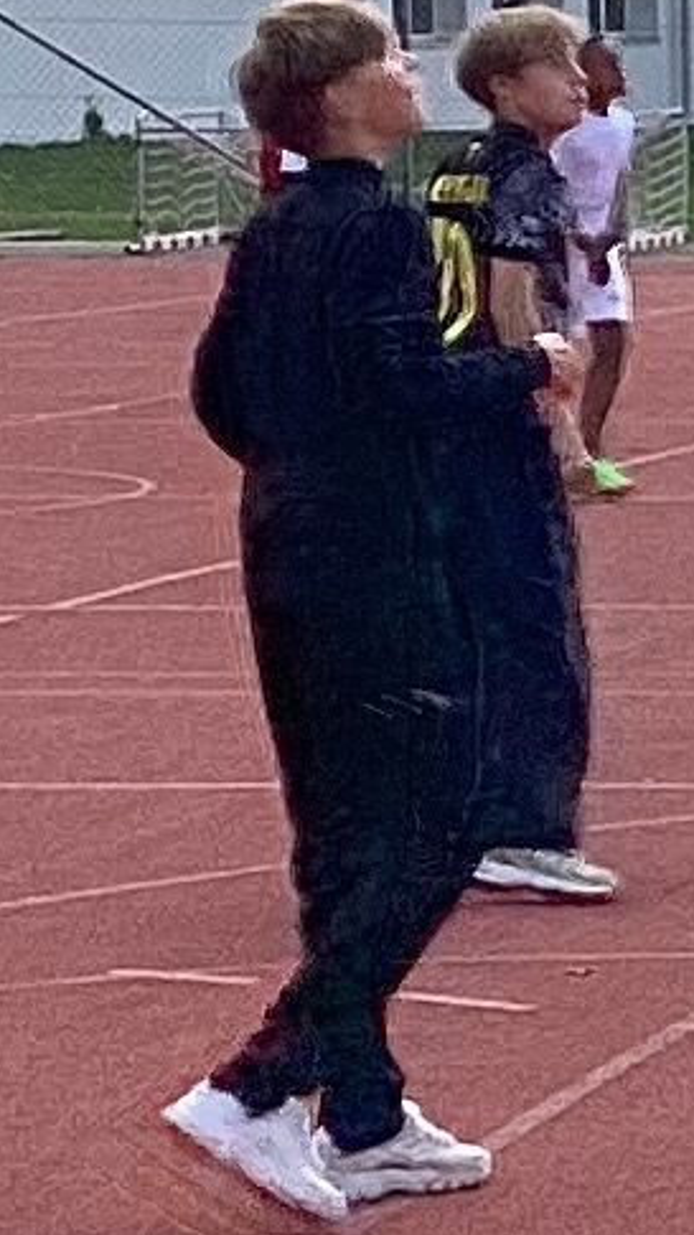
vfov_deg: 9.5
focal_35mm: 227
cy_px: 353
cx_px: 2090
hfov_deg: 5.1
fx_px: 7434
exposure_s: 1/1199
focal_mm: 3.3
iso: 25
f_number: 2.4
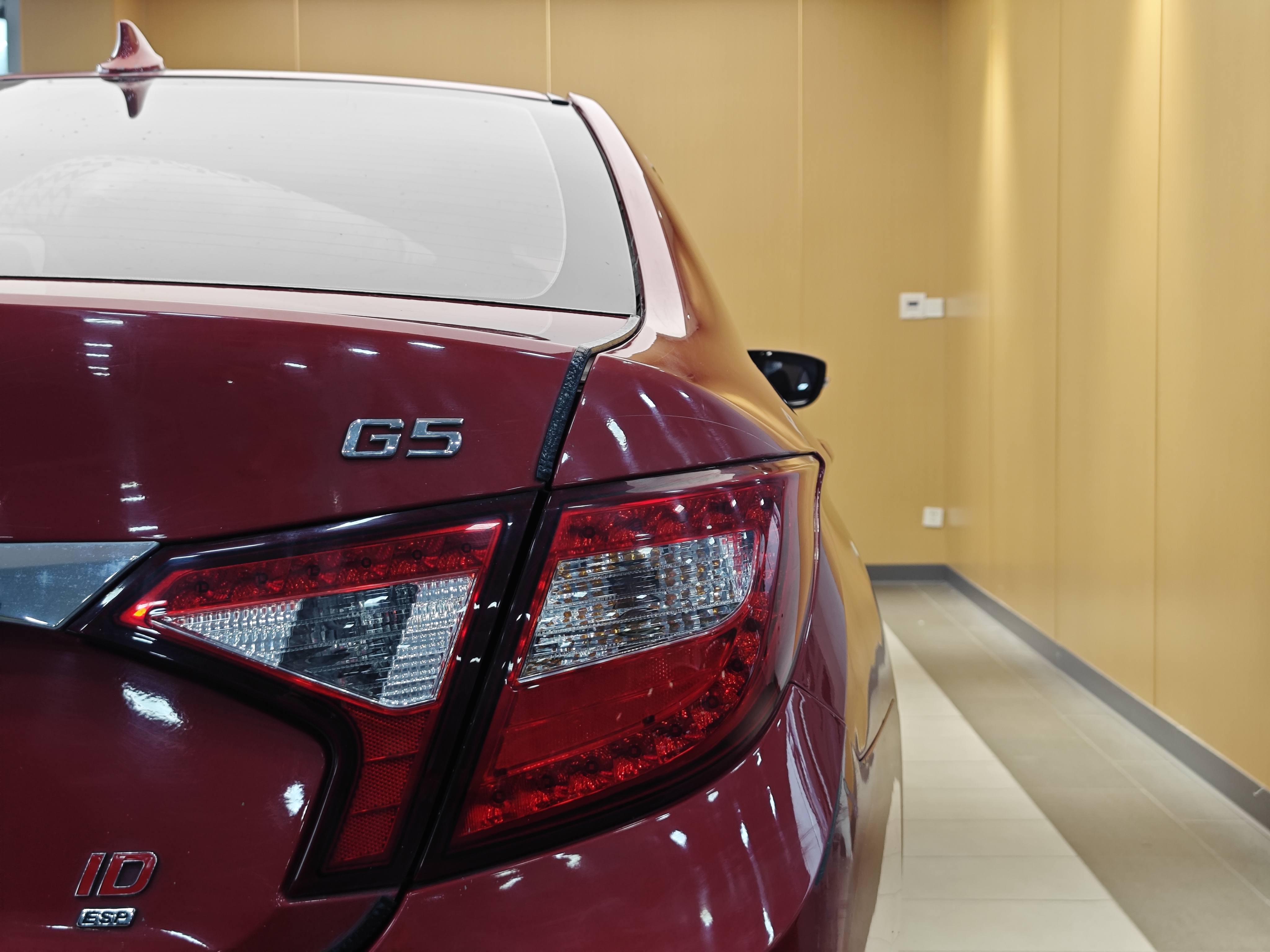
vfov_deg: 31.5
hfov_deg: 41.2
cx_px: 635
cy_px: 476
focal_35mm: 46
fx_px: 1688
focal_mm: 8.7
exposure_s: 1/100
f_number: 1.9
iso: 125
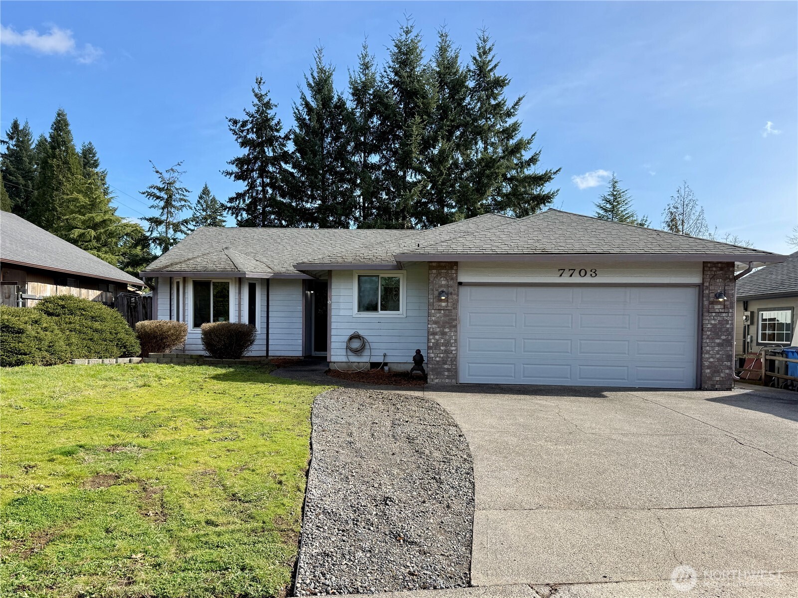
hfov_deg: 71.6
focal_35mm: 24
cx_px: 399
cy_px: 299
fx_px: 553
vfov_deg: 56.8
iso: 80
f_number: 1.78
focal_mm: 6.76
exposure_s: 1/1855
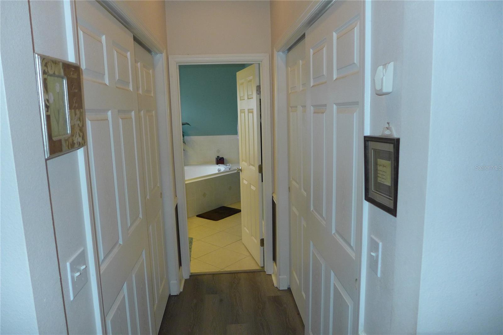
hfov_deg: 73.8
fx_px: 335
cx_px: 252
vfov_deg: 53.1
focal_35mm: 24
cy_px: 168
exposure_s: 1/60
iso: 400
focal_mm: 4.7
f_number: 1.4
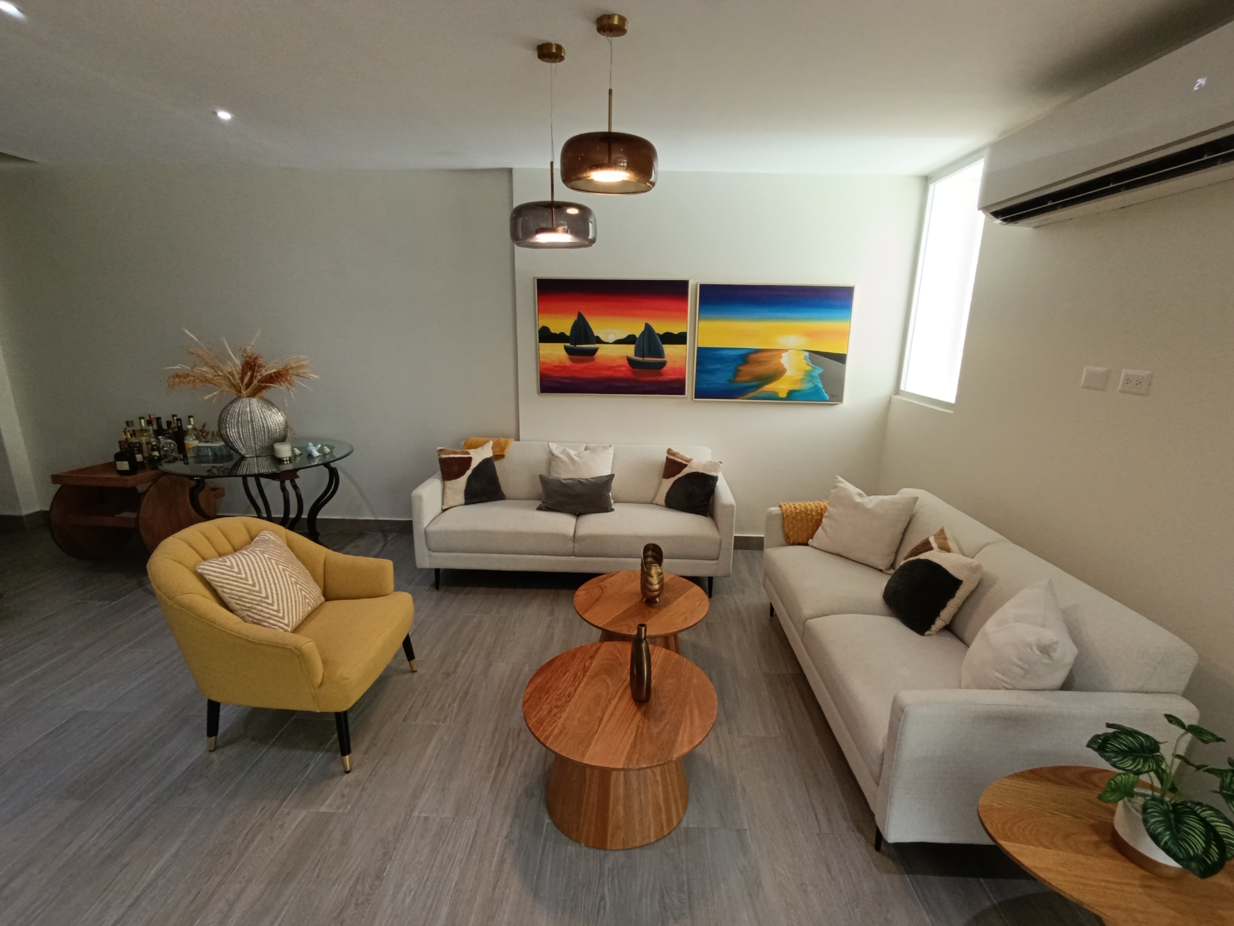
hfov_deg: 94.5
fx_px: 570
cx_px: 617
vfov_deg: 78.1
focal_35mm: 16
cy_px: 463
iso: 160
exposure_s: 1/50
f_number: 2.2
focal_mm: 1.65
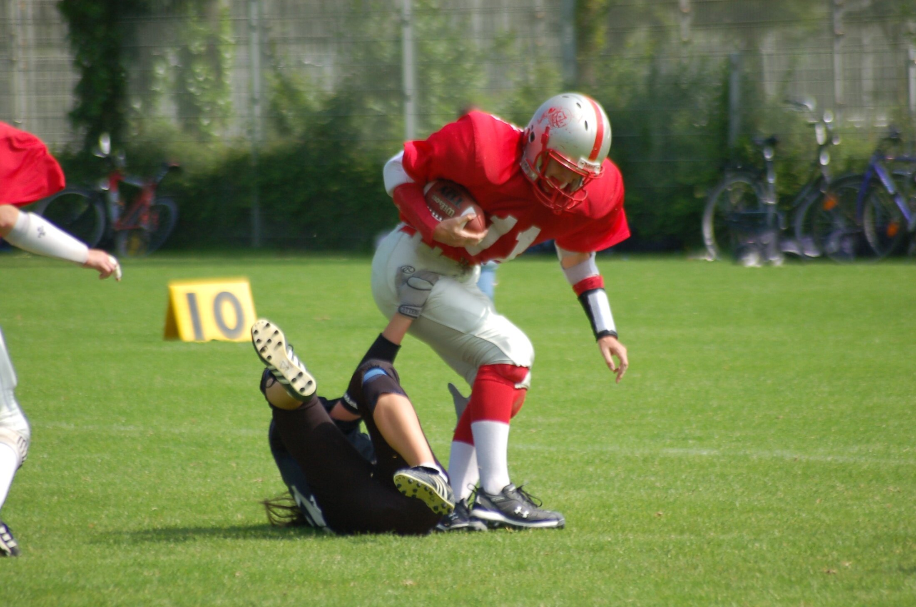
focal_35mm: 450
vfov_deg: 3.0
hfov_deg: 4.6
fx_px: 11428
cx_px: 458
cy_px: 304
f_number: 5.6
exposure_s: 1/1000
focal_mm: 300
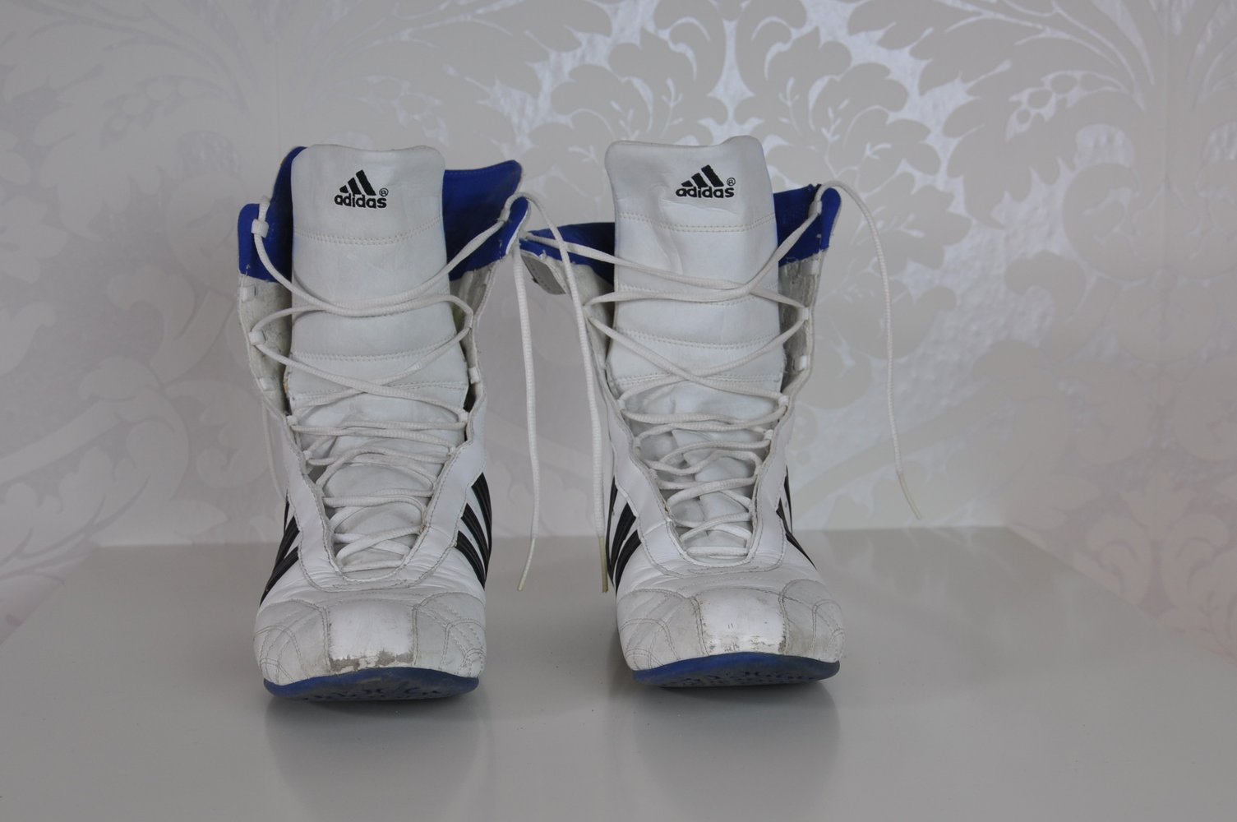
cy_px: 411
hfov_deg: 49.6
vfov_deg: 34.1
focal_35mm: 39
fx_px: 1339
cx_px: 618
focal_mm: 26
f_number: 6.3
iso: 200
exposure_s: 1/40
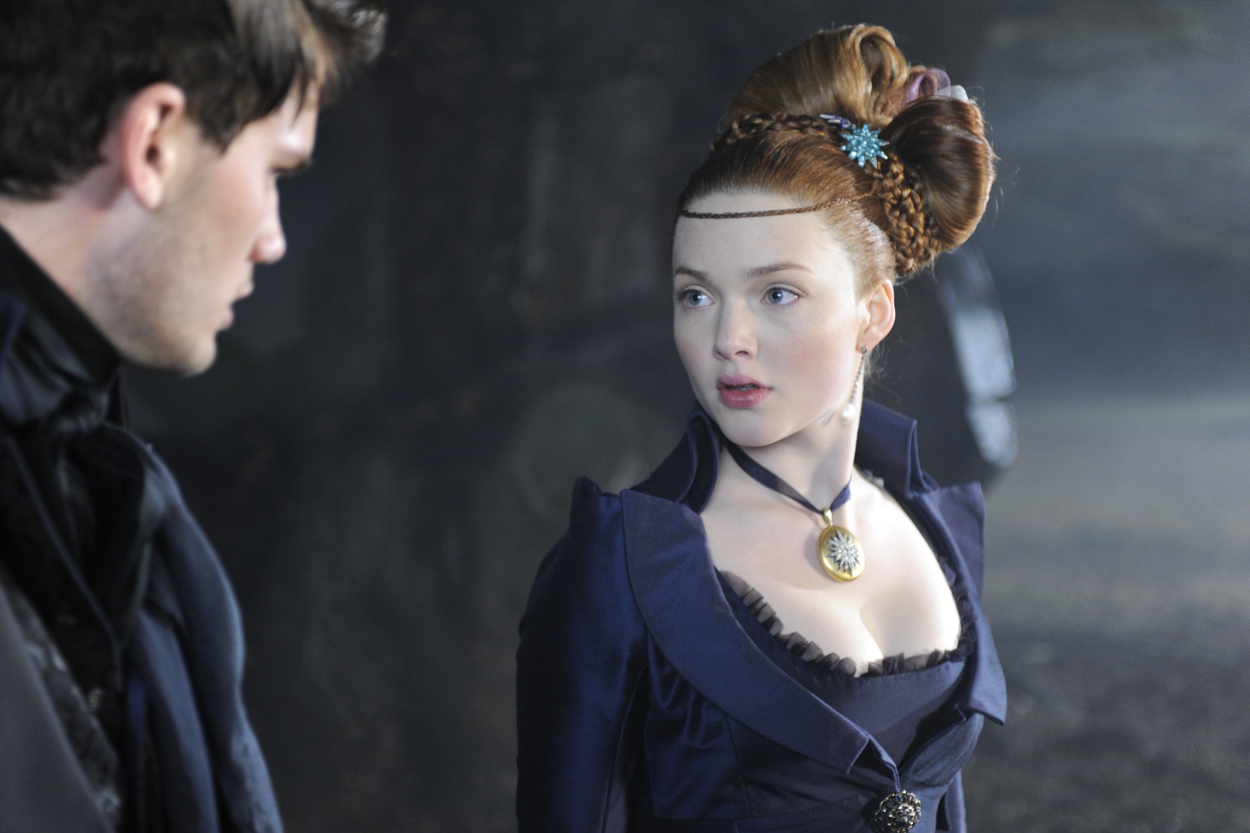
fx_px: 2292
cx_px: 616
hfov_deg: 30.5
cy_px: 420
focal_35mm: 66
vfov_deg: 20.6
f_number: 2.8
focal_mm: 65
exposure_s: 1/40
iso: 1600
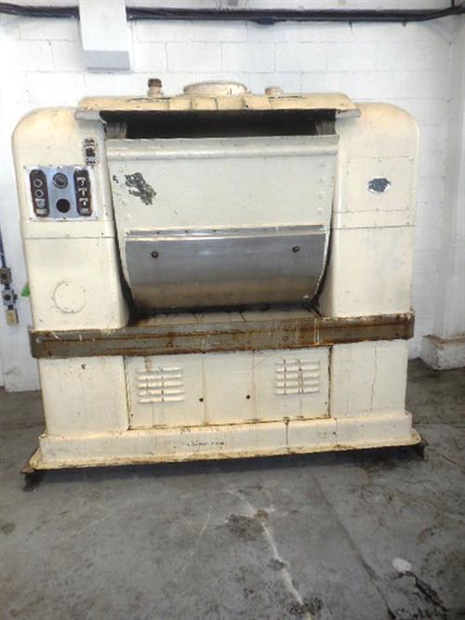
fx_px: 448
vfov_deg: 69.4
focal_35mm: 25
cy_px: 310
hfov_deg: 54.9
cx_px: 232
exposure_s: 1/25
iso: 280
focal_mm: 4.5
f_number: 3.7
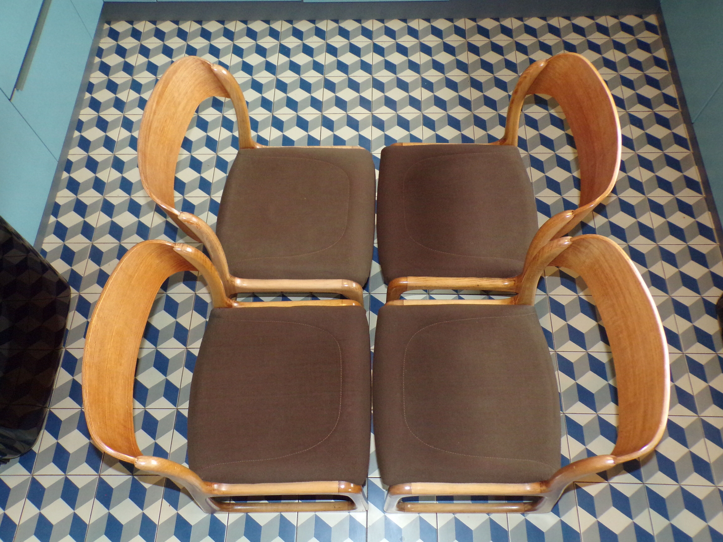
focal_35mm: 28
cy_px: 271
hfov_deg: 63.4
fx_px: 585
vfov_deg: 49.7
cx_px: 362
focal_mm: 5
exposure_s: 1/34
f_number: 3.1
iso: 382
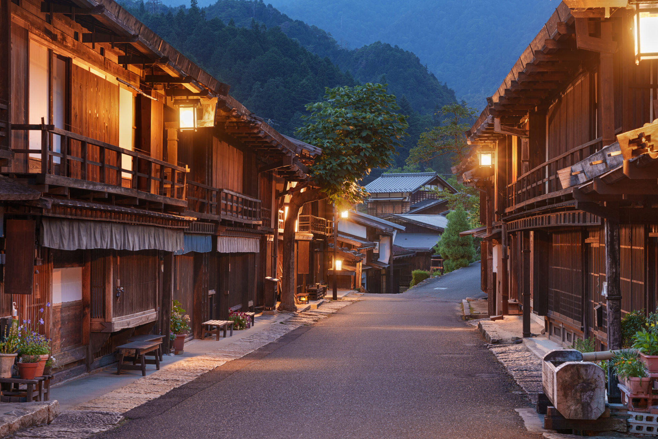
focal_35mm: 71
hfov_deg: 28.4
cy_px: 249
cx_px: 329
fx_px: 1298
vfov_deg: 19.2
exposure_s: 30
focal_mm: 61
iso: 200
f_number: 6.3
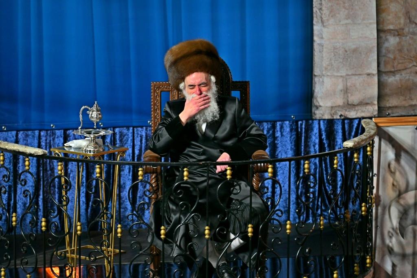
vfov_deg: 4.6
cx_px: 208
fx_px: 3475
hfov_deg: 6.9
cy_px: 139
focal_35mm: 300
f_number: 2.8
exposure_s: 1/160
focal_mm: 200
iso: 320
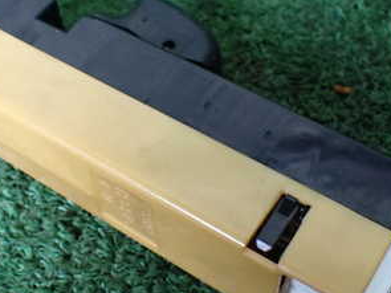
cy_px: 127
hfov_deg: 31.5
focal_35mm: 61
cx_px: 146
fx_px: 689
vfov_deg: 24.0
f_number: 2.3
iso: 640
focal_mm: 5.4
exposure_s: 1/125
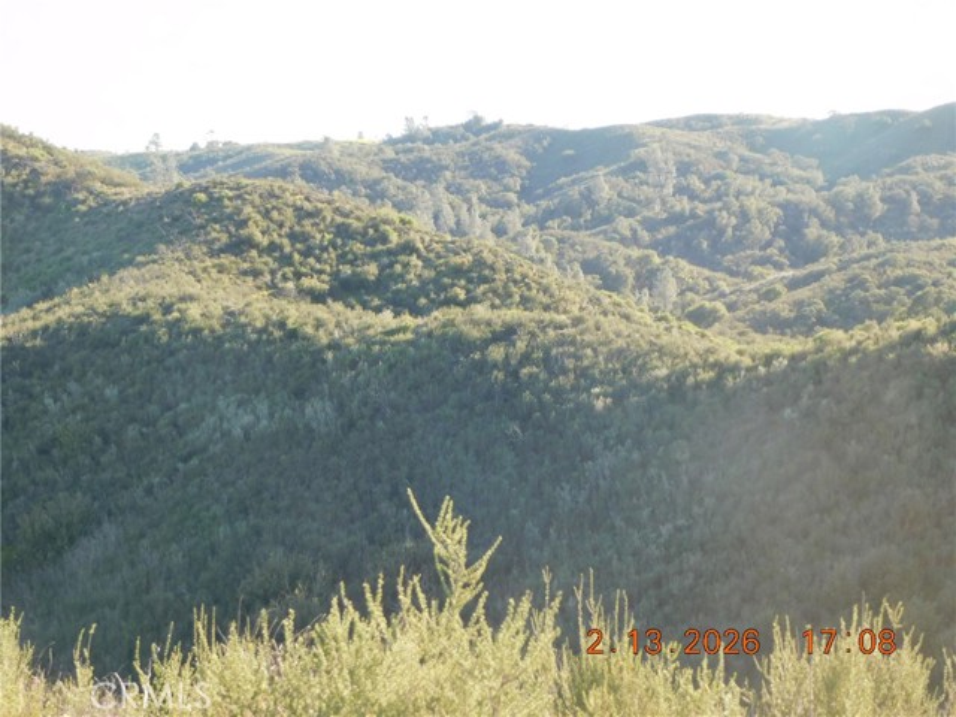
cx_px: 478
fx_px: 2513
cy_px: 358
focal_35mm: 91
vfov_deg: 16.2
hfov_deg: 21.5
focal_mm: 16.1
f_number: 4.5
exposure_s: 1/125
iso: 125
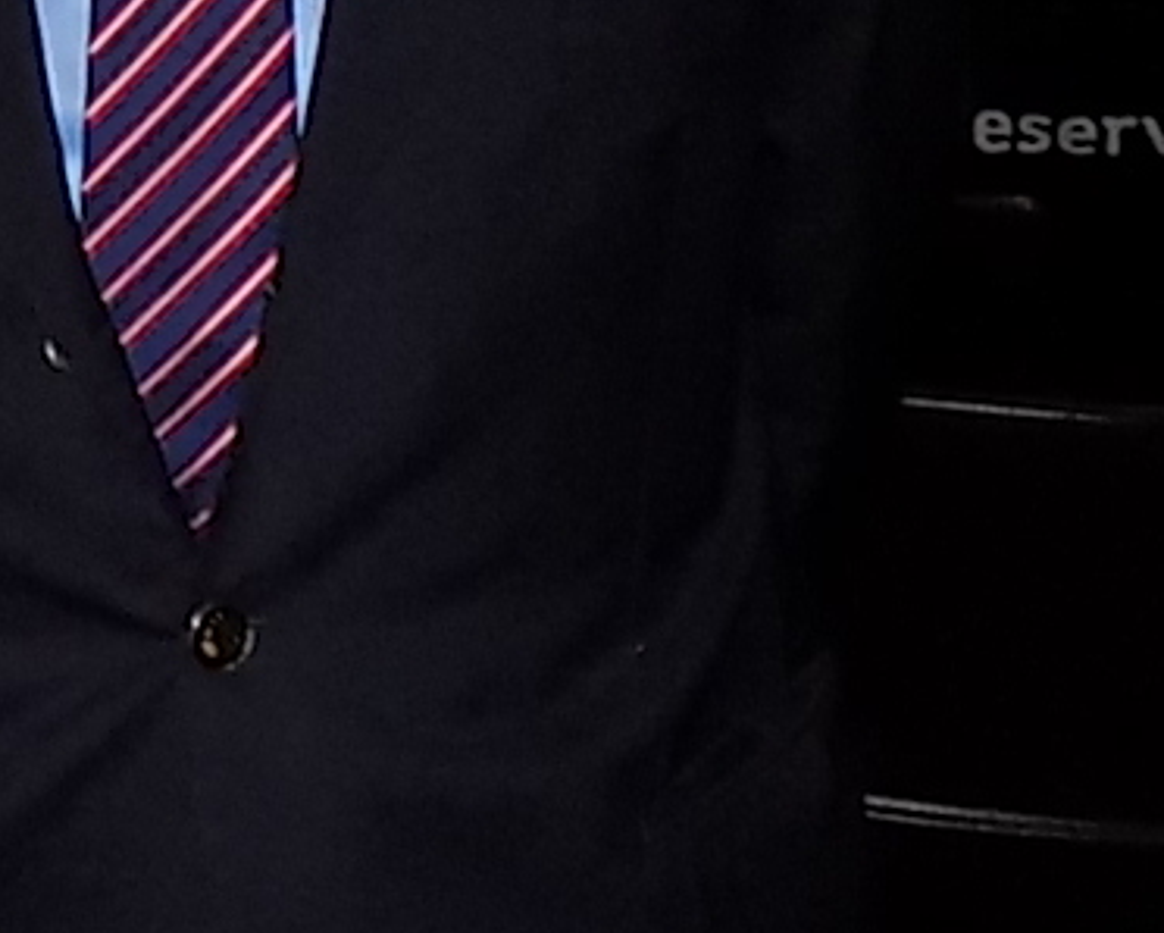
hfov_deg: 13.1
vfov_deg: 10.7
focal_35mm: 137
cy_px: -686
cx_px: -685
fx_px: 4722
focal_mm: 4
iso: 200
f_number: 3.1
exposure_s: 1/30
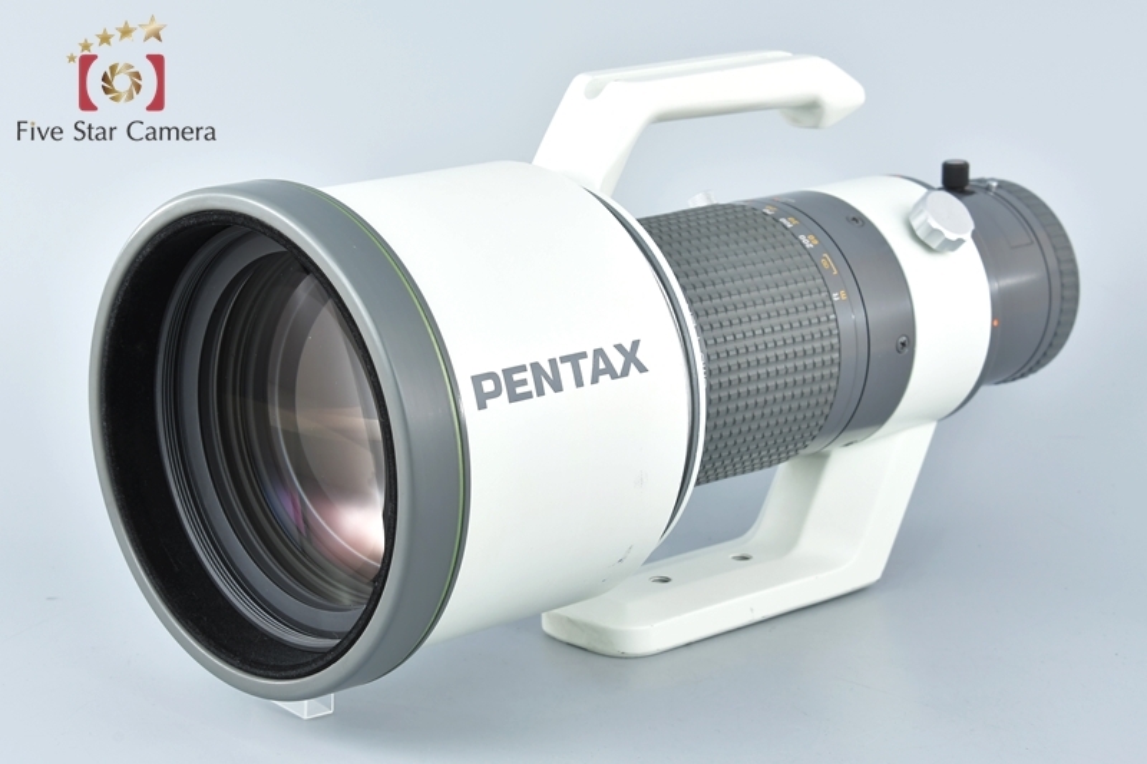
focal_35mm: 102
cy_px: 382
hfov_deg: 20.0
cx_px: 574
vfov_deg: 13.4
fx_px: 3249
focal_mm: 68
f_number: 11
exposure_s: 1/200
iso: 500
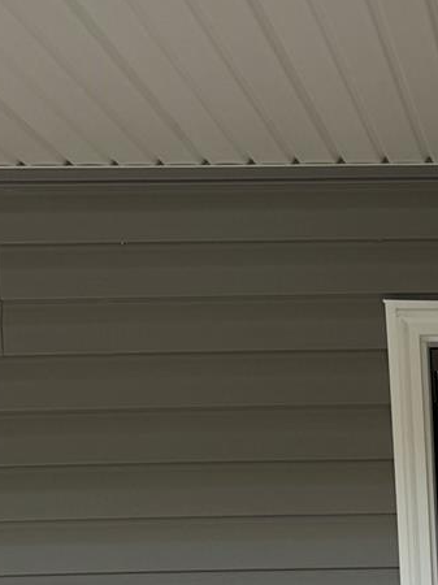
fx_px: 1385
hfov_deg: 16.2
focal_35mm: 82
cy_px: 744
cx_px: 690
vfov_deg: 21.7
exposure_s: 1/1172
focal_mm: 6.76
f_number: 1.78
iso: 80
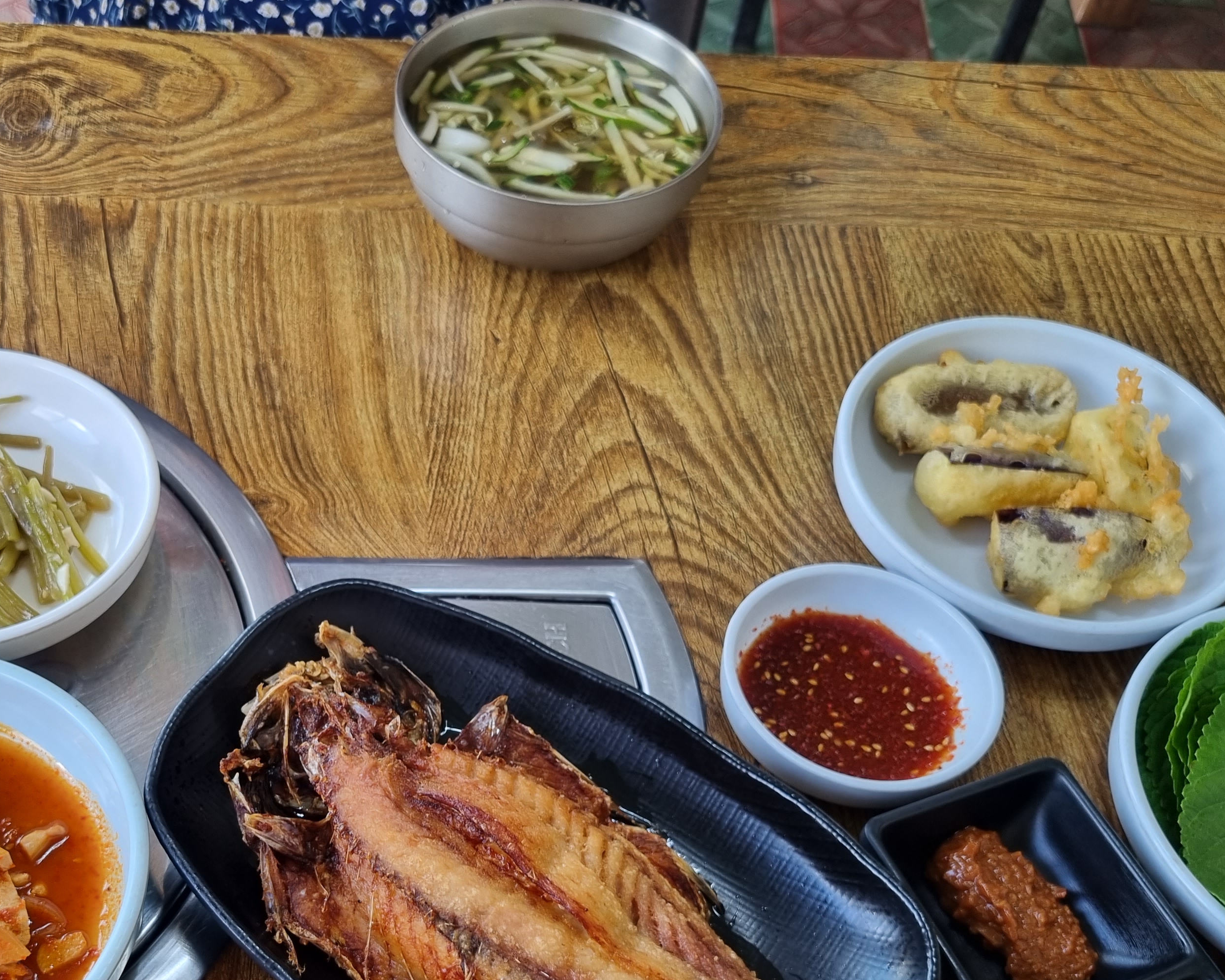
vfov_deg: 35.8
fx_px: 1487
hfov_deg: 43.8
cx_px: 362
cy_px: 707
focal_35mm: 41
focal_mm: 5.4
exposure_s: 1/120
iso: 64
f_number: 1.8
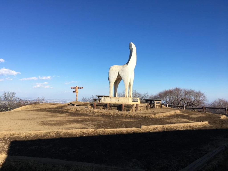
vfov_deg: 48.2
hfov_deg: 61.7
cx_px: 114
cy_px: 86
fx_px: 191
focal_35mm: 29
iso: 25
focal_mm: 4.15
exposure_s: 1/1972
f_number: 2.2
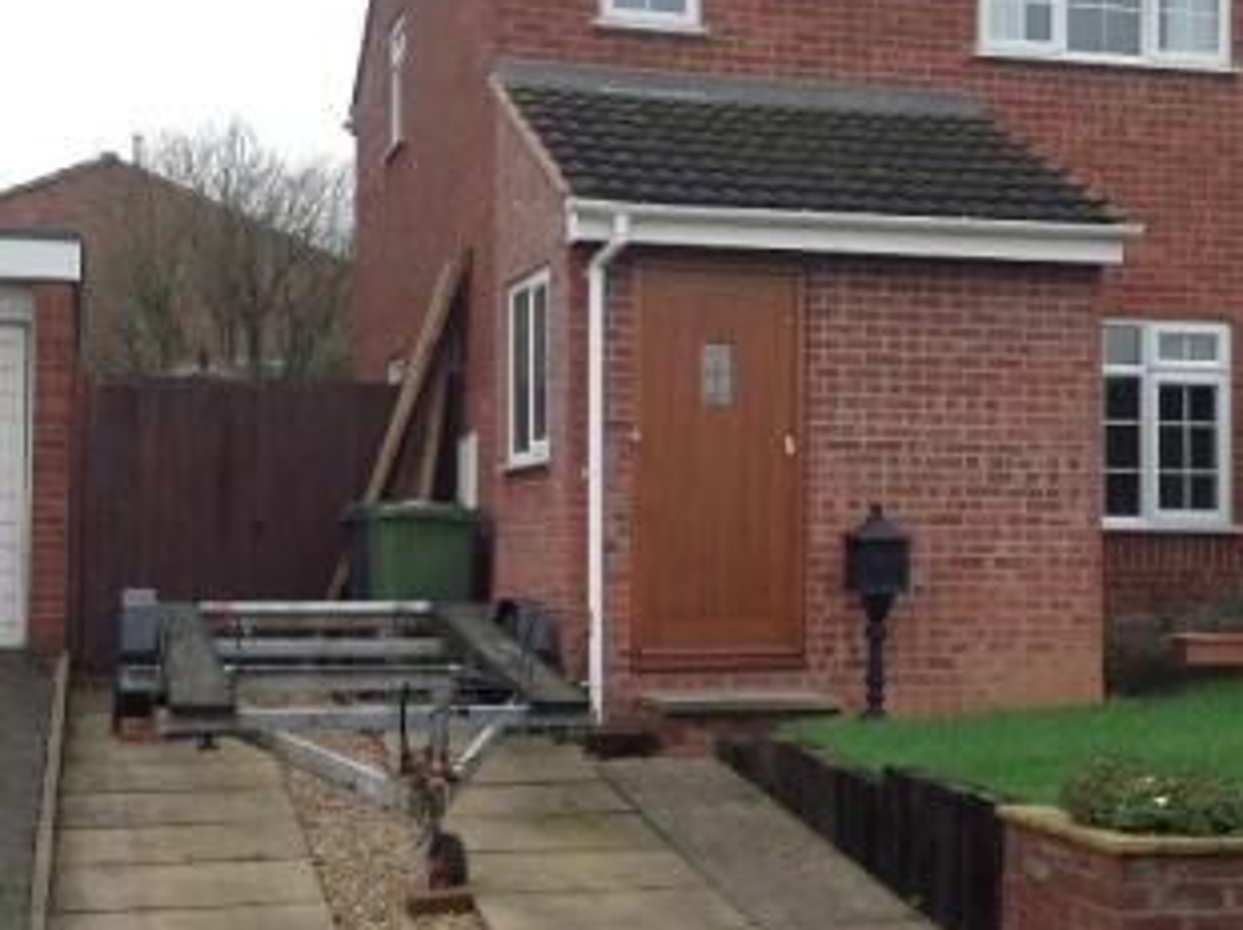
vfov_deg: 22.2
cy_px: 467
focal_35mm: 66
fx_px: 2368
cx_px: 788
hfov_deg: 29.3
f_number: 2.4
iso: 50
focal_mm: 4.28
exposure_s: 1/201
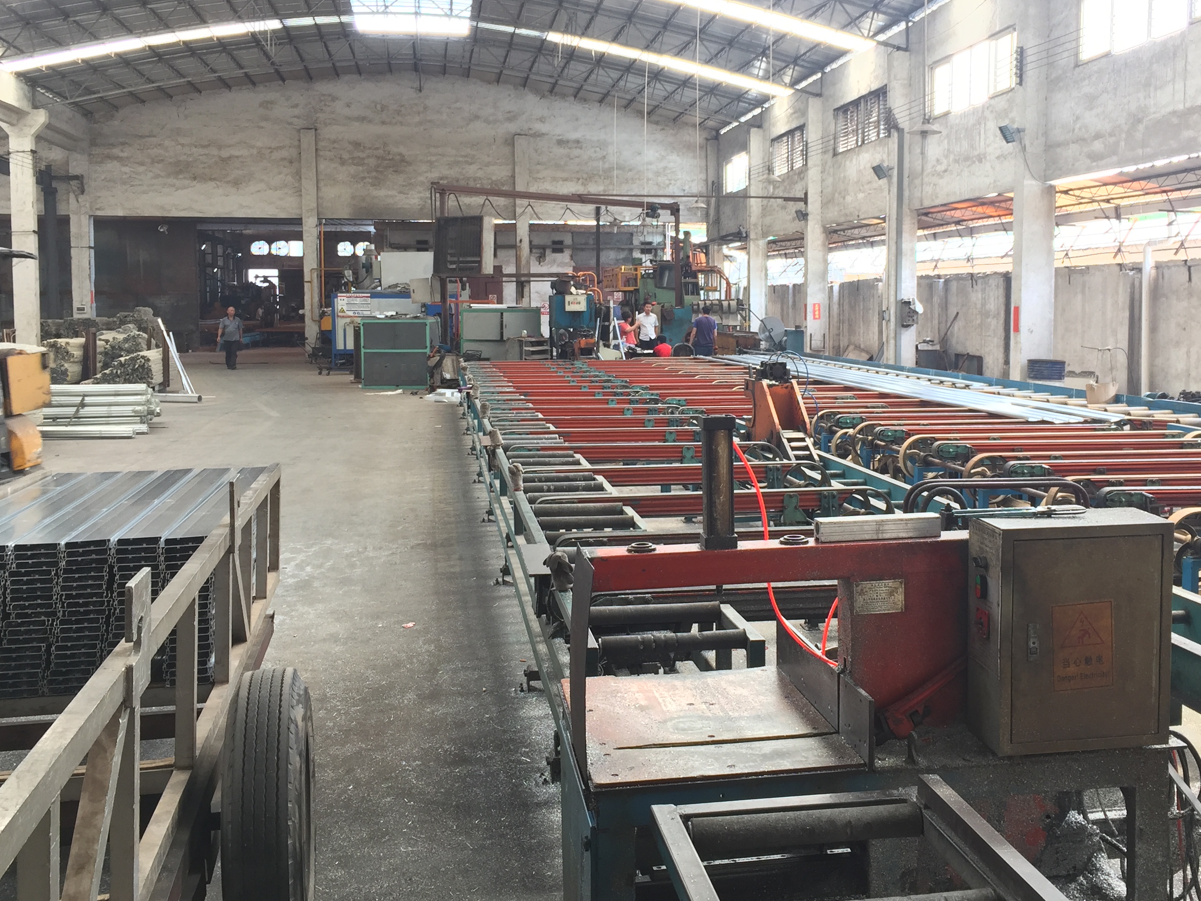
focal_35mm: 38
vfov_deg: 37.6
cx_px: 693
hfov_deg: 48.8
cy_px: 380
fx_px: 1318
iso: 32
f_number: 2.2
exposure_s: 1/33
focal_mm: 4.15
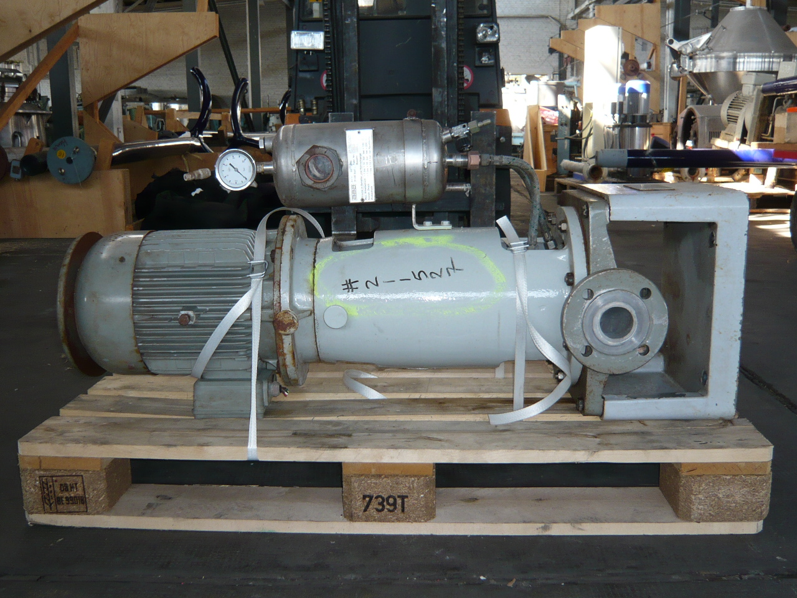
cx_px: 398
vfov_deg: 39.7
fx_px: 829
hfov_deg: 51.4
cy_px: 299
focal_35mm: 36
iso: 100
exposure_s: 1/30
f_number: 2.8
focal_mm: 4.6
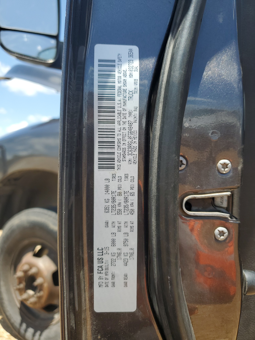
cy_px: 170
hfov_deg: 53.1
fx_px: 255
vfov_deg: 67.3
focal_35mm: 26
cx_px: 128
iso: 50
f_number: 1.5
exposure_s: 1/1429
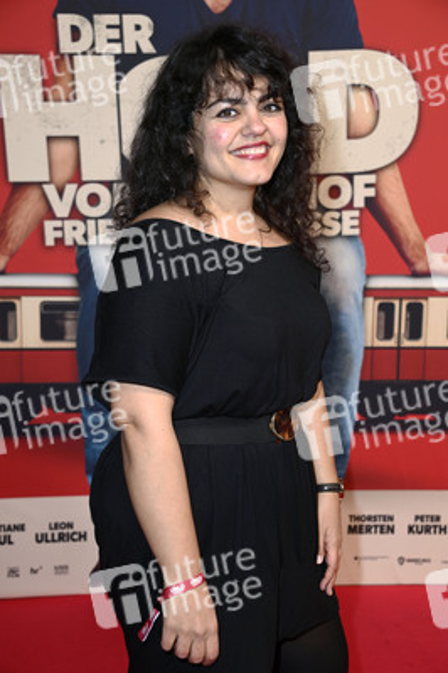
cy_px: 336
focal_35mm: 62
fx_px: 1159
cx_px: 224
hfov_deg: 21.9
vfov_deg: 32.4
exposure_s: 1/250
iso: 800
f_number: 5.6
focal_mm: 62
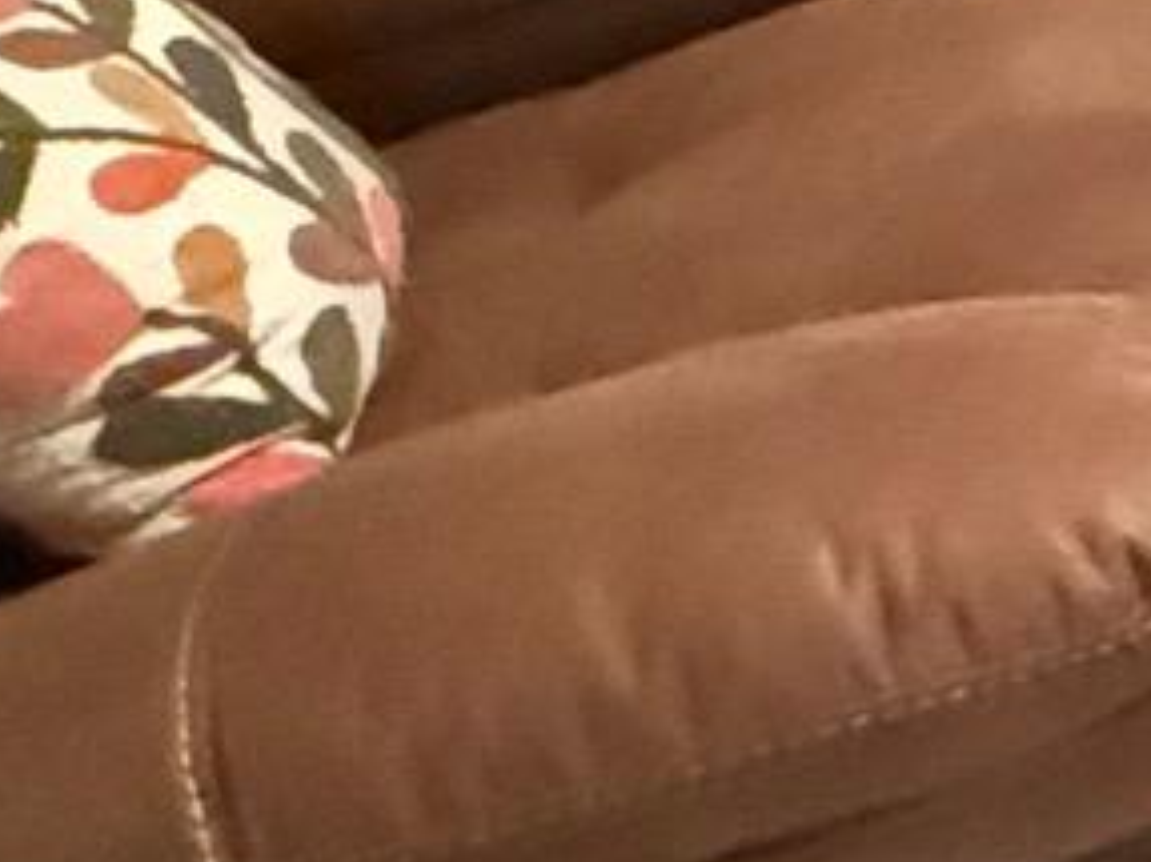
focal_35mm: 100
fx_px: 3324
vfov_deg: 13.7
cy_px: -505
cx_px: 3273
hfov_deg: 12.0
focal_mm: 2.22
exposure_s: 1/40
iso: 1250
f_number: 2.2
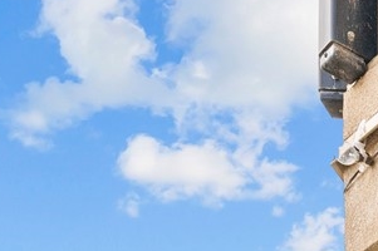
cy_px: 693
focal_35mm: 79
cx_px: 745
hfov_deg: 18.1
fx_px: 829
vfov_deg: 11.8
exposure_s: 1/1000
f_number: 6.3
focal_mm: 14
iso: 400
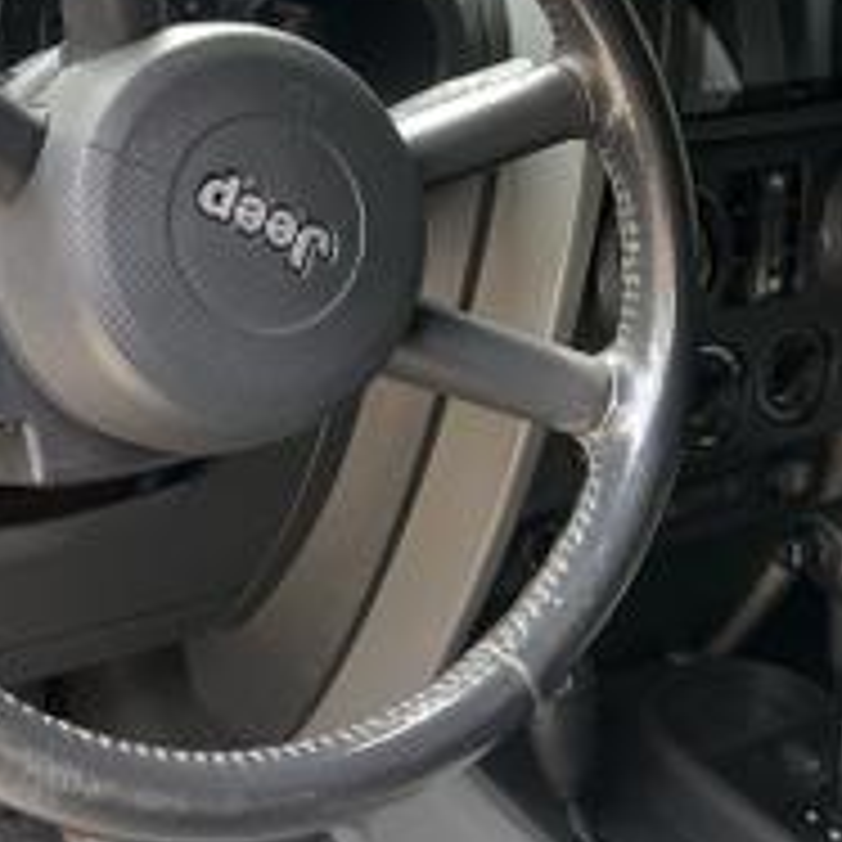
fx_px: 1706
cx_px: 333
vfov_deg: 27.0
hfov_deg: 27.7
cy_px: 135
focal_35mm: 62
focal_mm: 5.7
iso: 125
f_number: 1.5
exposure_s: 1/116
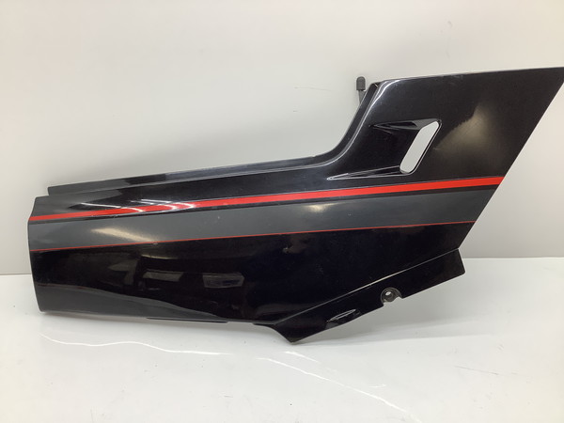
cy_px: 212
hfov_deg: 58.4
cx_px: 282
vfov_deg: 45.4
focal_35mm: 31
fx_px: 505
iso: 80
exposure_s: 1/120
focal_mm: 3.3
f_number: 2.4
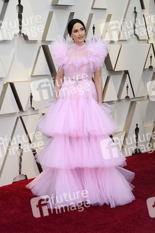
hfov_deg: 18.9
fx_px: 465
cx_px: 78
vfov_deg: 28.1
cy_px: 116
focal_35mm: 72
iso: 800
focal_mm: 72
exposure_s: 1/250
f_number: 8
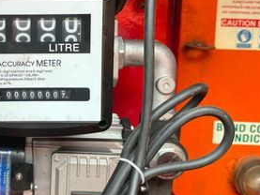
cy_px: 70
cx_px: 43
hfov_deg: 35.3
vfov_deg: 27.9
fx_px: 391
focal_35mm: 52
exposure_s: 1/121
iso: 125
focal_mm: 6.86
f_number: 1.78
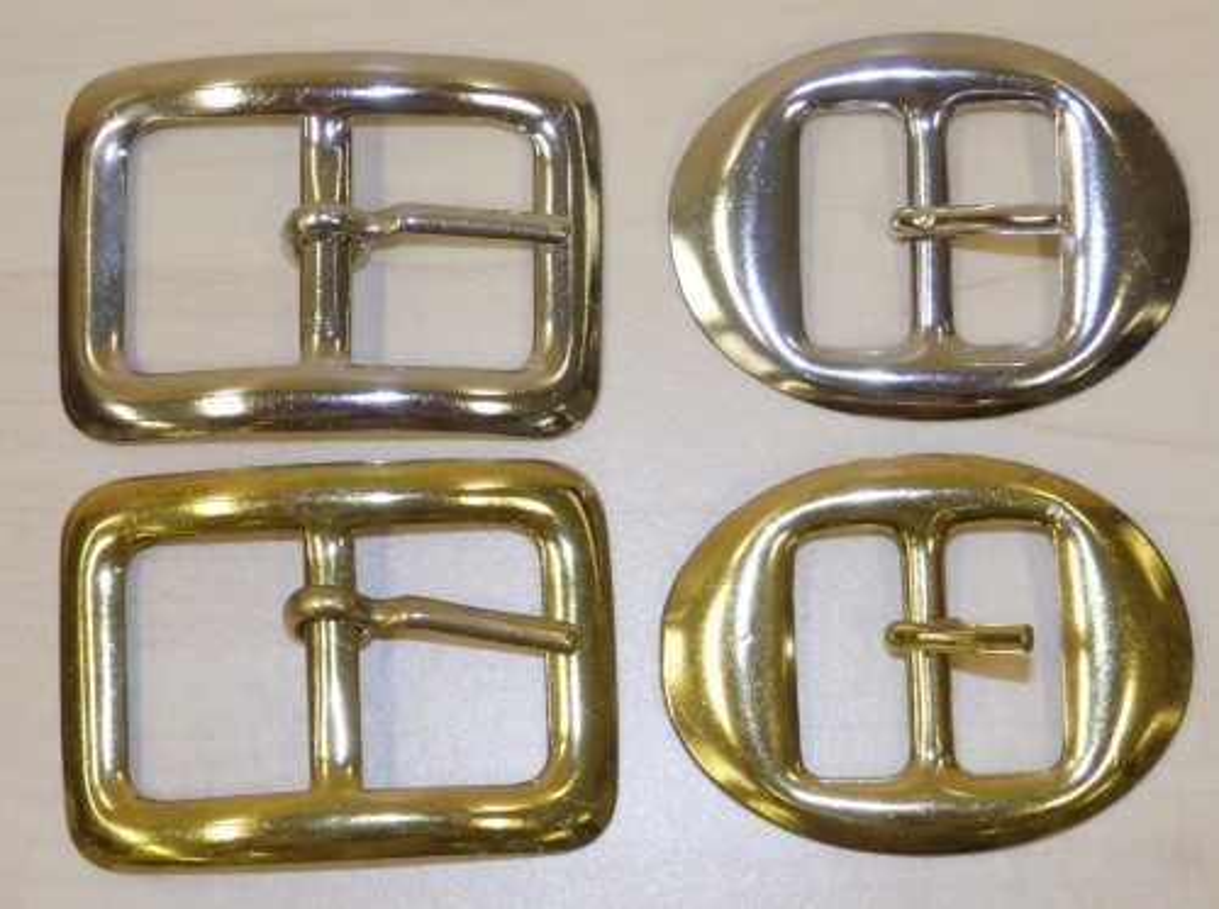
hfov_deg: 35.6
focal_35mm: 54
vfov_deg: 26.9
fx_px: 1898
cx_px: 610
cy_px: 454
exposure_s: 1/40
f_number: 4.1
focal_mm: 9.8
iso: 200
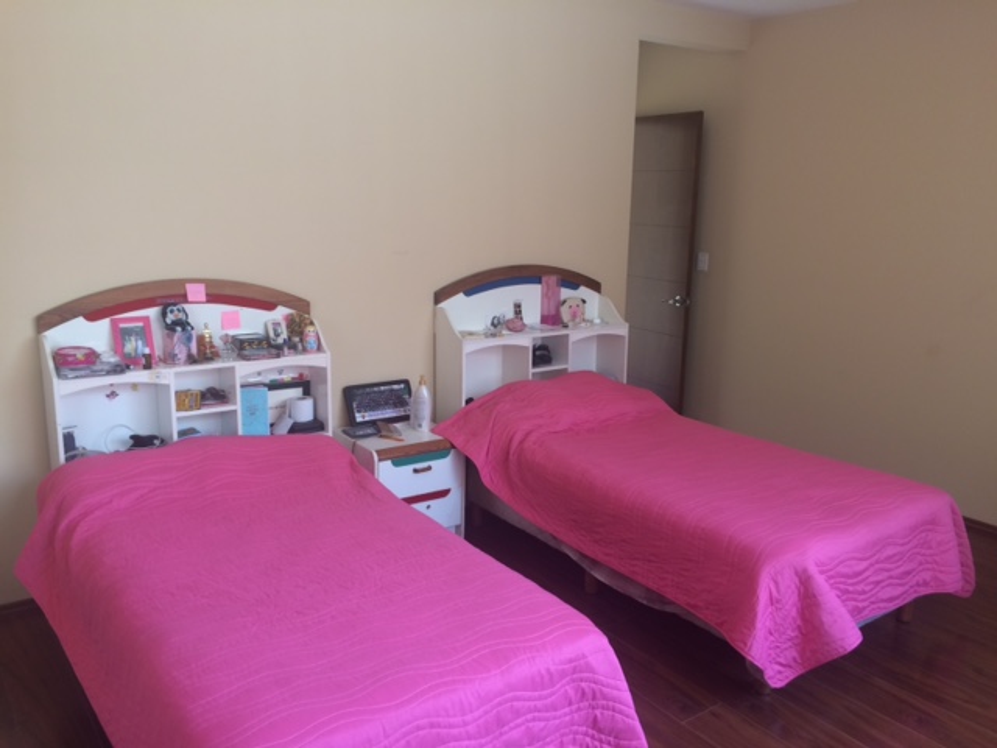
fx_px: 835
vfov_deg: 48.2
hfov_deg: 61.7
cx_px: 498
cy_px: 374
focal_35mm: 29
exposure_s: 1/30
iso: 40
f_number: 2.2
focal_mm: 4.15
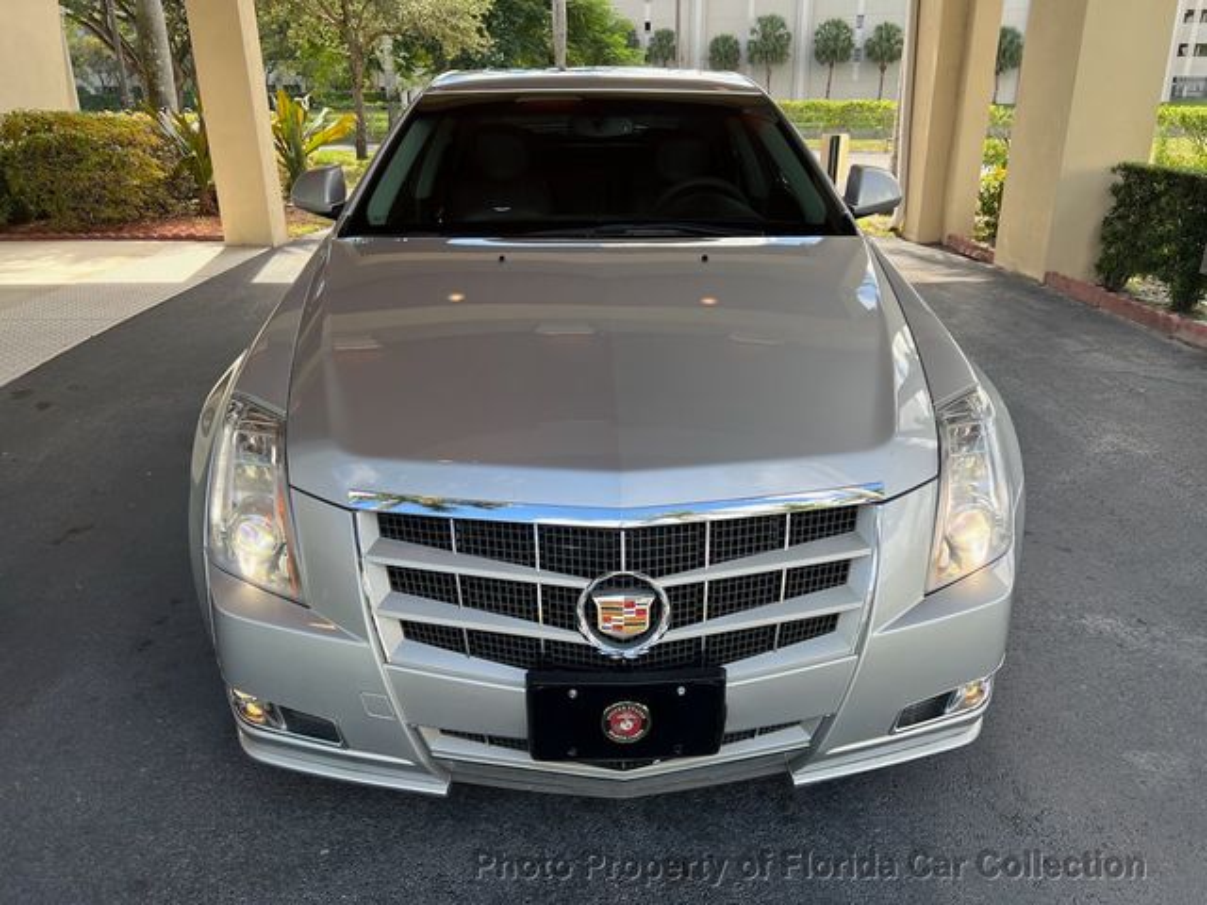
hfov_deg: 67.3
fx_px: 907
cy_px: 452
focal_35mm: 26
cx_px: 604
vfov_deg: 53.1
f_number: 1.5
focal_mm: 5.7
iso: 50
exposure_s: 1/617
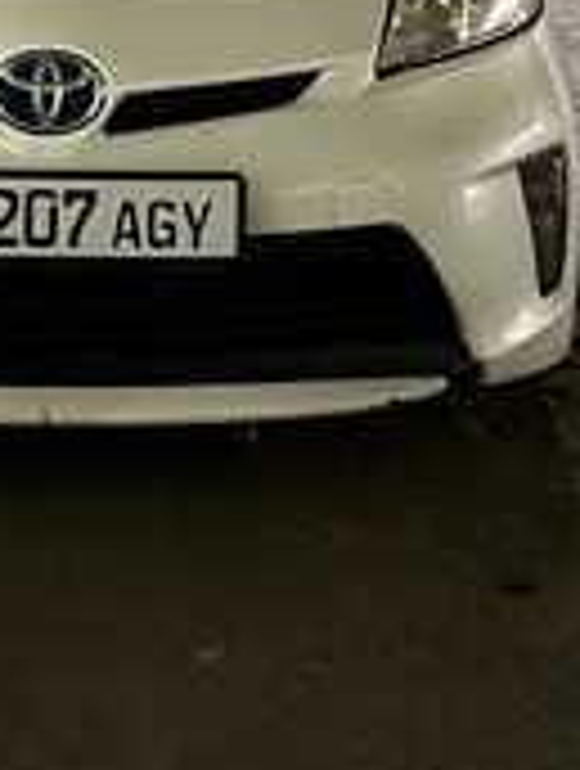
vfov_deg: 18.1
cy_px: -513
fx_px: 2025
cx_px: 121
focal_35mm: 91
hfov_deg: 16.2
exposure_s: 1/2
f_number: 1.5
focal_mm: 5.7
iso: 500
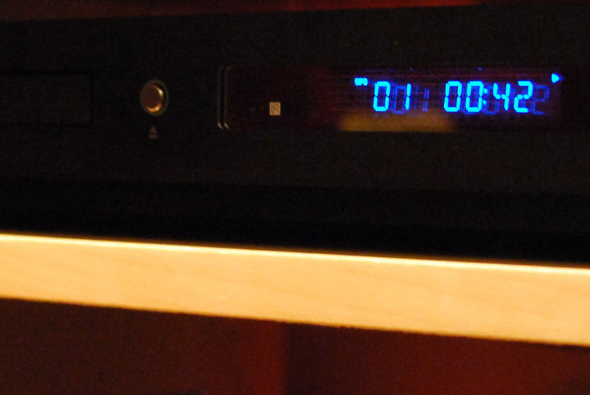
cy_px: 187
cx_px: 229
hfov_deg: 18.9
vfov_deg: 12.7
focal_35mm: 108
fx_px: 1772
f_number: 4.2
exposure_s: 1/3
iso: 1600
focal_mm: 24
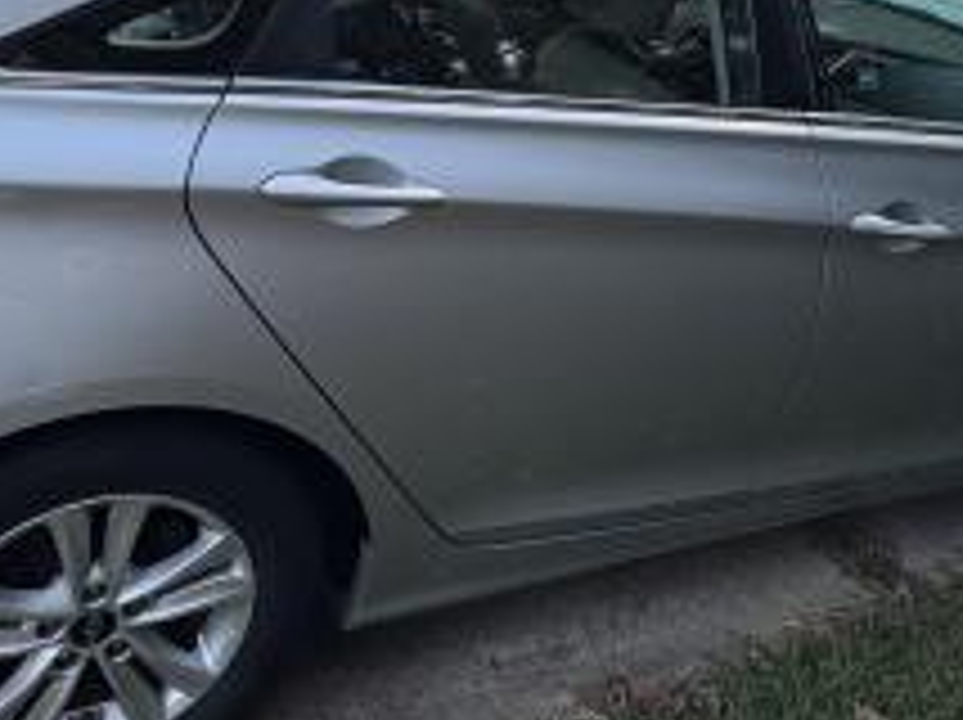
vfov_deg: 38.2
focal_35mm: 33
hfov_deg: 55.1
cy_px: 4
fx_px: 917
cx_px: 405
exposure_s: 1/99
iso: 160
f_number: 2.2
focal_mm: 2.22
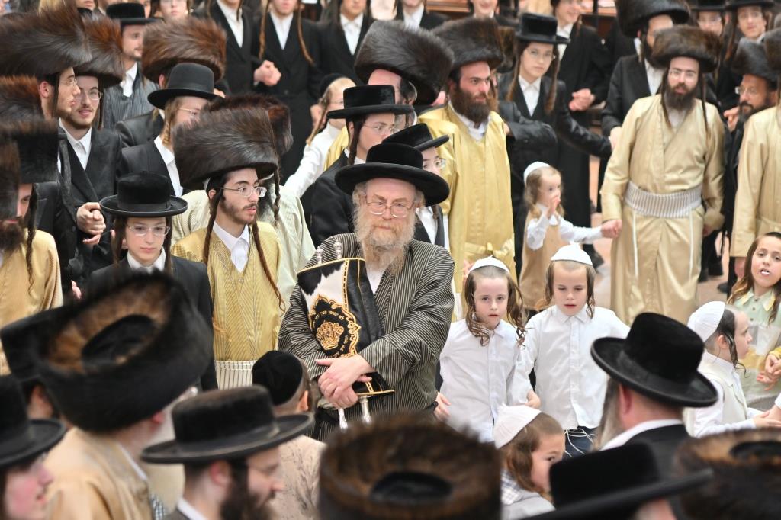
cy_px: 260
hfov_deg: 11.4
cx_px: 390
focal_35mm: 180
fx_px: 3904
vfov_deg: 7.6
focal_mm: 120
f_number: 4
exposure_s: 1/160
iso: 500
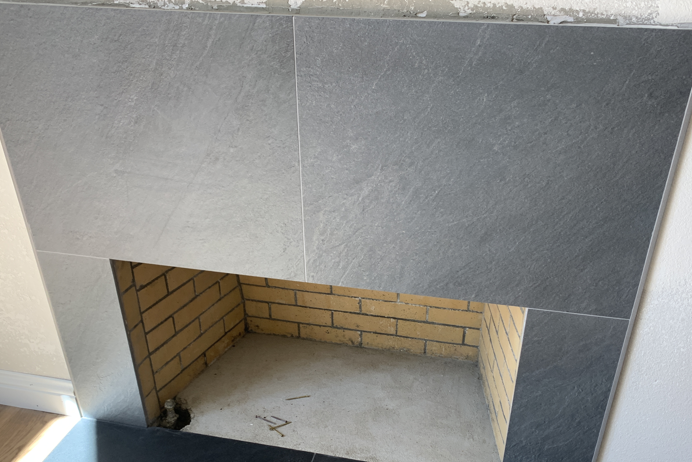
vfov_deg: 39.4
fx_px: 634
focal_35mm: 33
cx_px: 355
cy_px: 316
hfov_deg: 57.2
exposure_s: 1/121
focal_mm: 4.25
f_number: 1.8
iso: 64
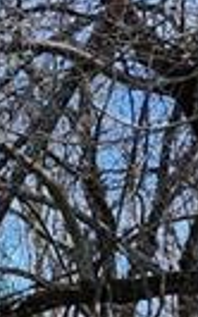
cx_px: -329
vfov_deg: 13.4
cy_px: 565
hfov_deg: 8.3
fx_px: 1219
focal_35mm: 141
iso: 25
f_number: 1.8
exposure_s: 1/654
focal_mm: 5.54
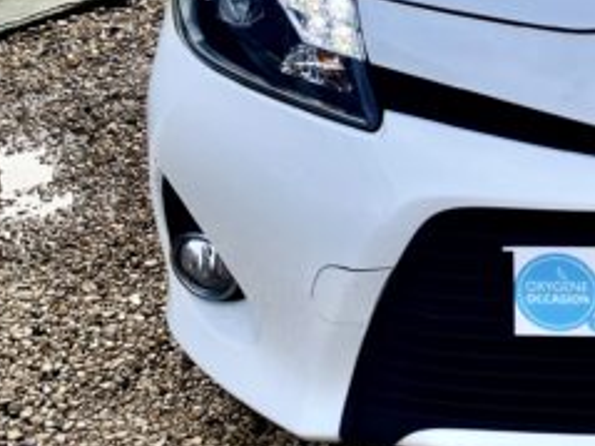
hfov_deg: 21.0
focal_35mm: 87
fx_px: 1495
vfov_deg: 16.4
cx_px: 717
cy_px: -67
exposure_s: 1/1025
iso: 32
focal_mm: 4.25
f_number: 1.8
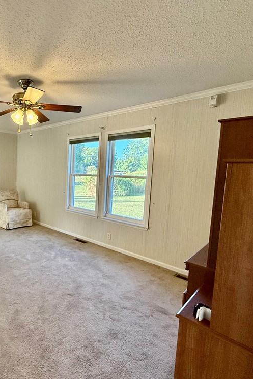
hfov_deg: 56.7
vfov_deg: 84.0
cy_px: 186
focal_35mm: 20
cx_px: 46
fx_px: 211
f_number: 2.2
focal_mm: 2.22
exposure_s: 1/120
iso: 160
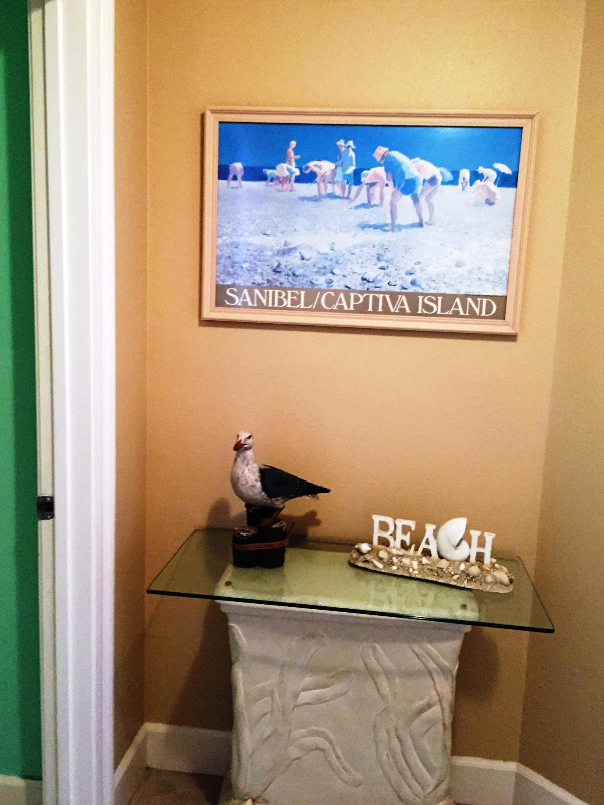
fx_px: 698
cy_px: 396
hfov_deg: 46.8
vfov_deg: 60.0
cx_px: 300
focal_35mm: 30
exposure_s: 1/20
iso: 250
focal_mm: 4.15
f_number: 2.2
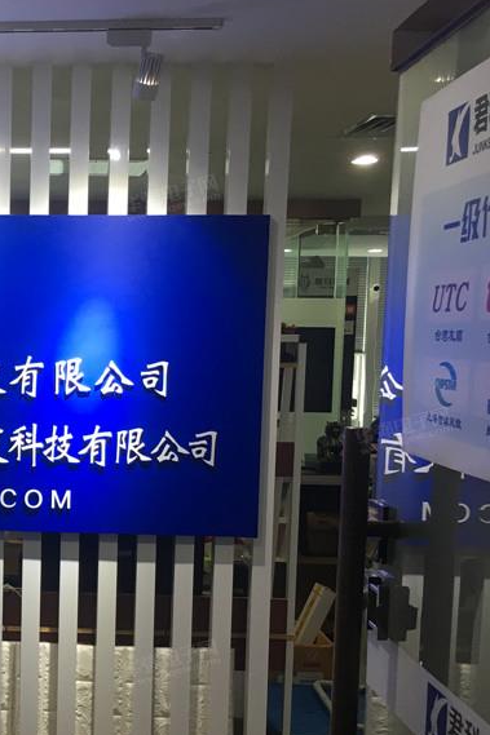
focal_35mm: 53
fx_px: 1083
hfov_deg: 23.7
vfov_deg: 37.4
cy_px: 430
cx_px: -62
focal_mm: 4.15
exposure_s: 1/33
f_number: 2.2
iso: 64
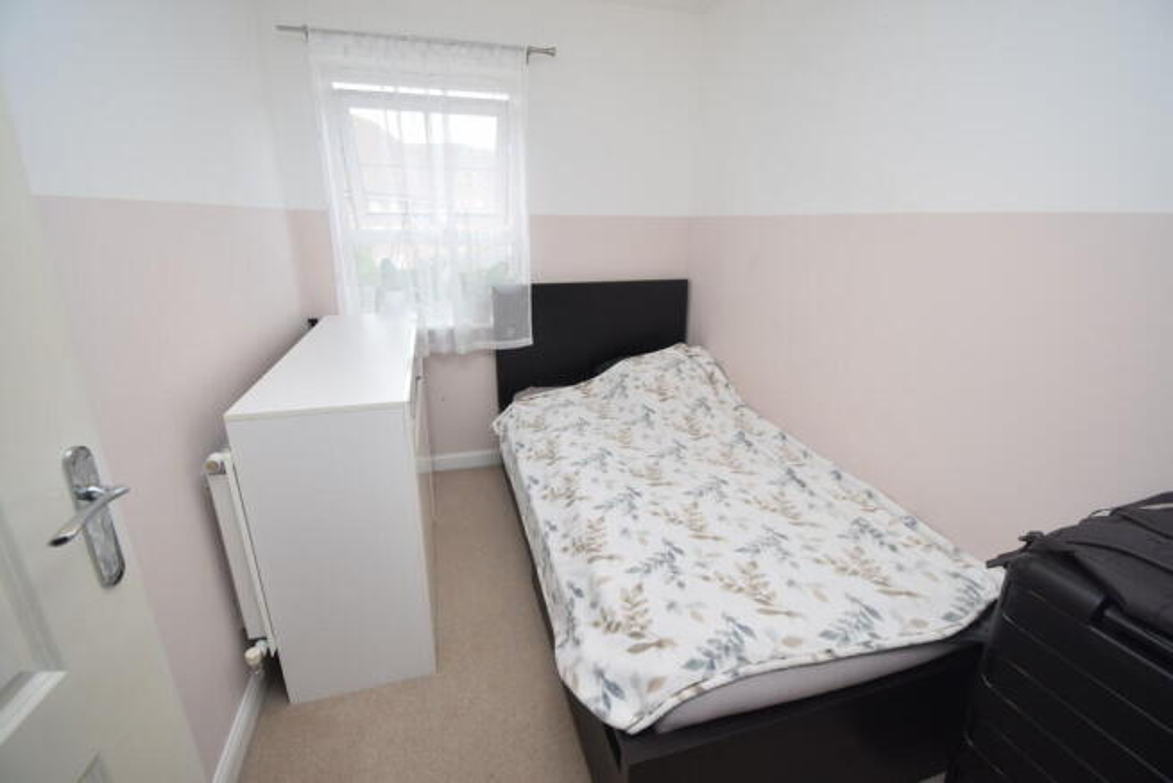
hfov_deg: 100.4
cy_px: 392
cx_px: 586
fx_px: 489
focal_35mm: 15
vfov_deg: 77.4
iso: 400
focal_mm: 10
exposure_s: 1/125
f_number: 5.6
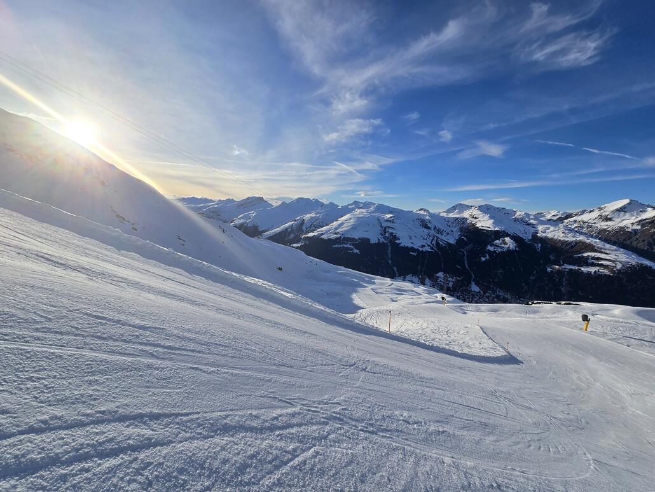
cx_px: 328
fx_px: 246
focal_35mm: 13
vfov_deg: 89.9
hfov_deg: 106.2
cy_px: 246
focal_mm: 2.2
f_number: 2.2
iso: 50
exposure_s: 1/5089
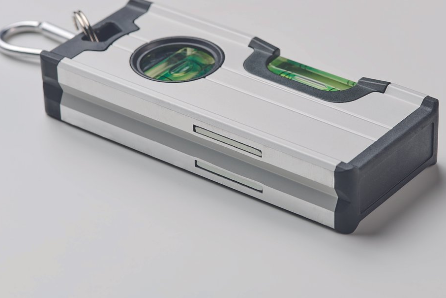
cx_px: 229
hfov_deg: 16.4
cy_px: 130
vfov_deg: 11.0
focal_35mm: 125
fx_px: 1549
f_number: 18
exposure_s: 1/125
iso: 100
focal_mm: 105
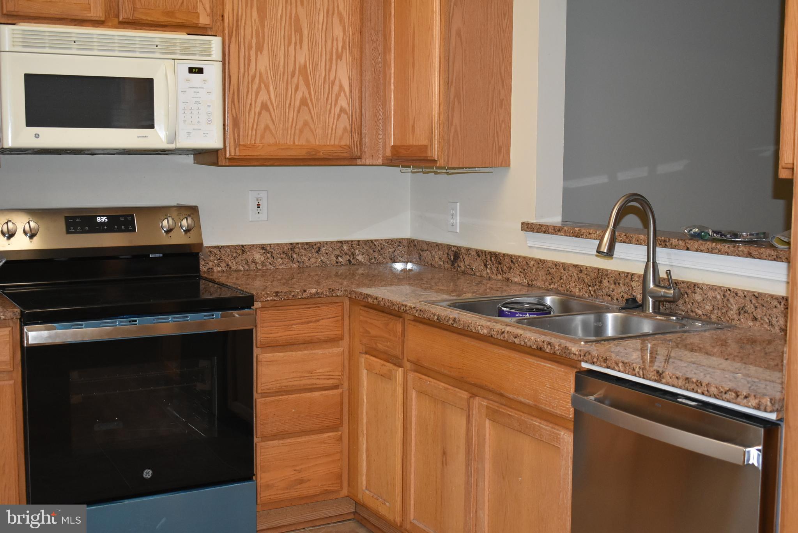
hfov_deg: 42.3
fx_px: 1031
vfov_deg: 29.0
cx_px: 399
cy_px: 266
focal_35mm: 46
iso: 1600
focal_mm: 31
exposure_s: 1/60
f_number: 4.2
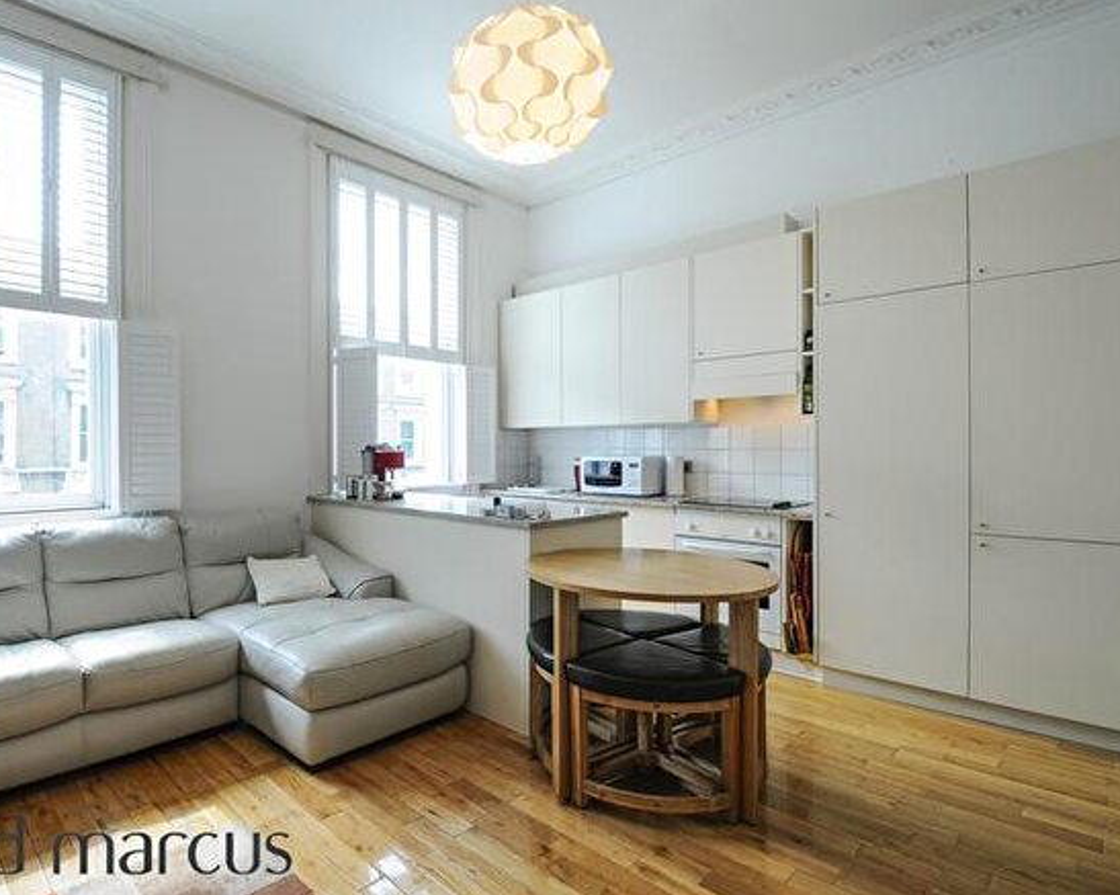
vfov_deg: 73.7
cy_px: 425
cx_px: 446
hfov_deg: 85.3
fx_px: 596
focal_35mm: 18
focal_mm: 10
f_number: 7.1
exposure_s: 1/40
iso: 400
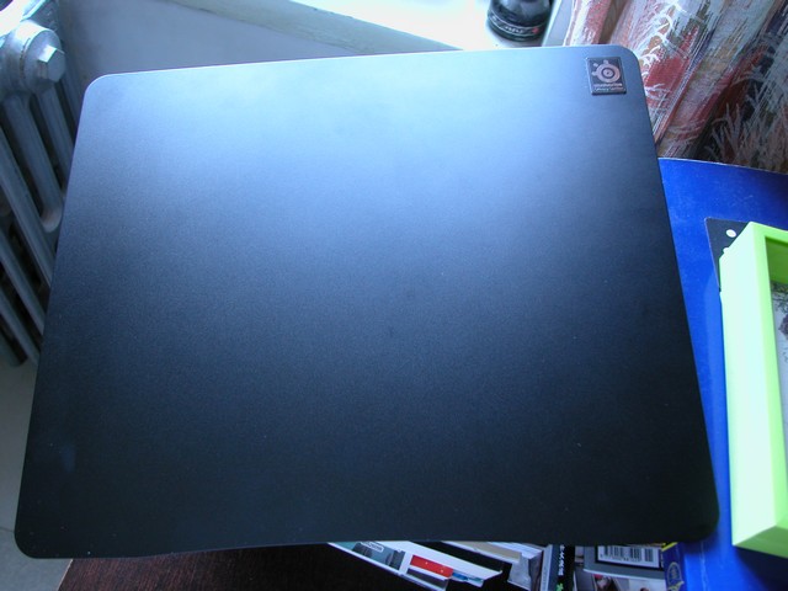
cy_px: 296
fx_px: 683
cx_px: 394
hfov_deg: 60.0
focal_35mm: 30
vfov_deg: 46.8
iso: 100
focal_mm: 7.7
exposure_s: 1/8.8
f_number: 2.8
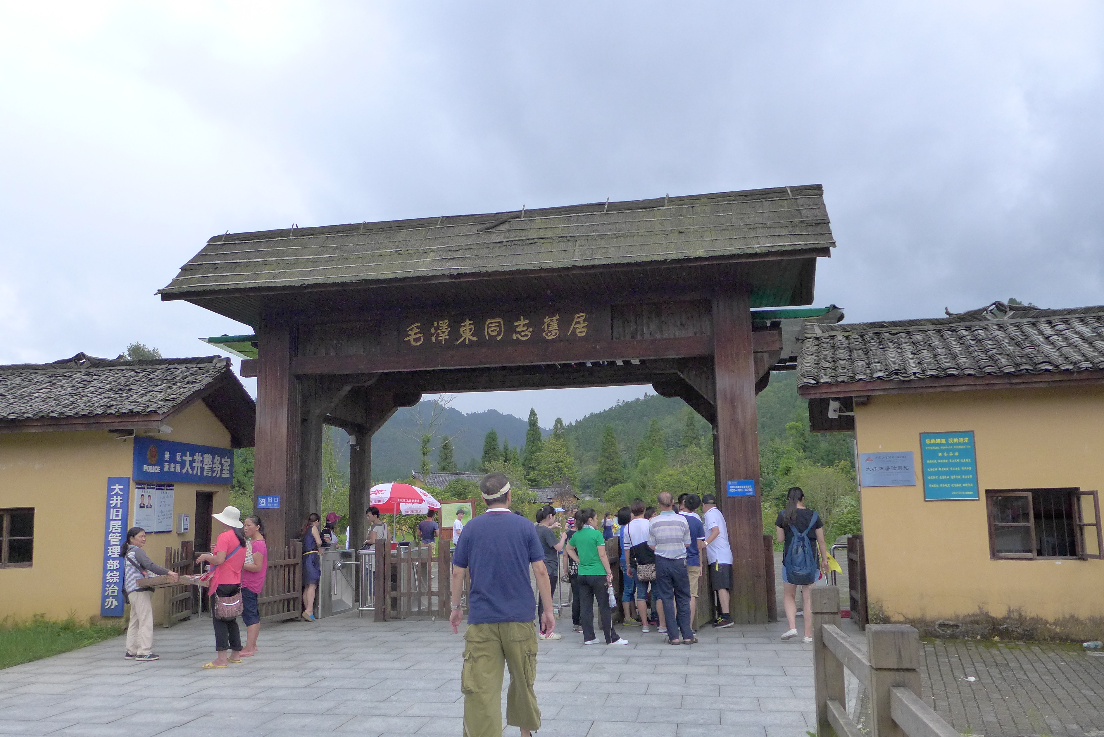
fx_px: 920
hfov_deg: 61.9
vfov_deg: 43.6
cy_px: 368
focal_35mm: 30
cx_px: 552
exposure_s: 1/500
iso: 400
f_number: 1.5
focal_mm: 5.9
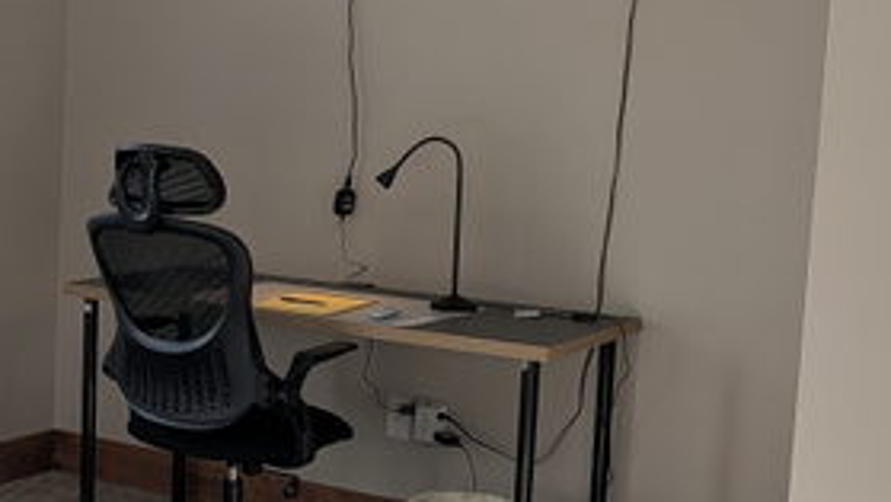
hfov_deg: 27.8
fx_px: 1701
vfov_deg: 16.8
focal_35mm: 72
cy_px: 249
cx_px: 29
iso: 18
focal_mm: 6.9
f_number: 1.68
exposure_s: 1/5263
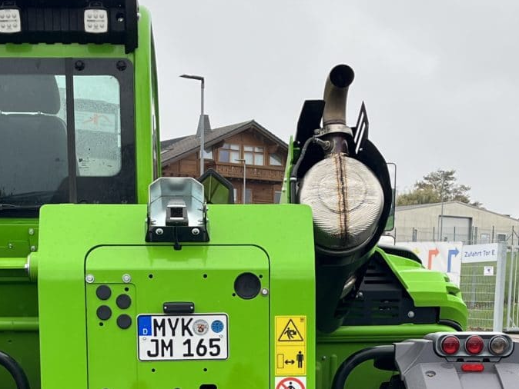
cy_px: 387
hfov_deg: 24.7
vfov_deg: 18.2
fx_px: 1185
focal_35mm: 79
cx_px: 256
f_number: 1.6
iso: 50
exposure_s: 1/406
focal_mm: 5.1
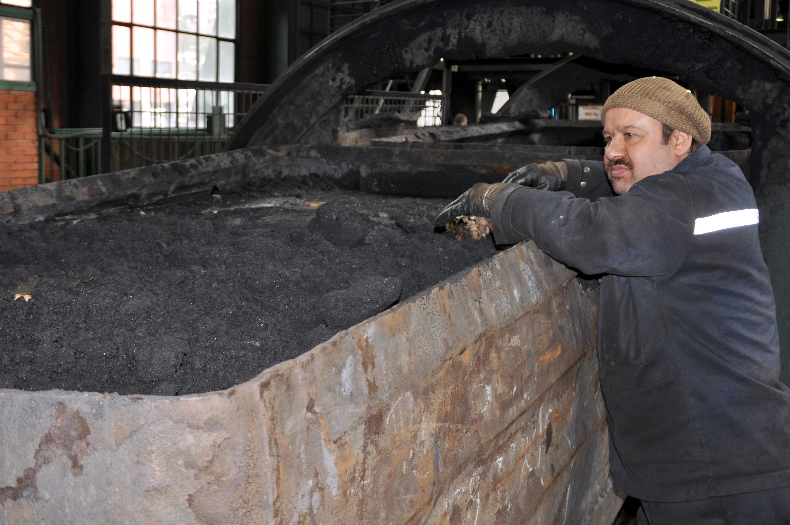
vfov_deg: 28.0
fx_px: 1052
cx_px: 372
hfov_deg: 41.1
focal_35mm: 48
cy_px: 221
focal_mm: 26
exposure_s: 1/60
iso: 250
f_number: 4
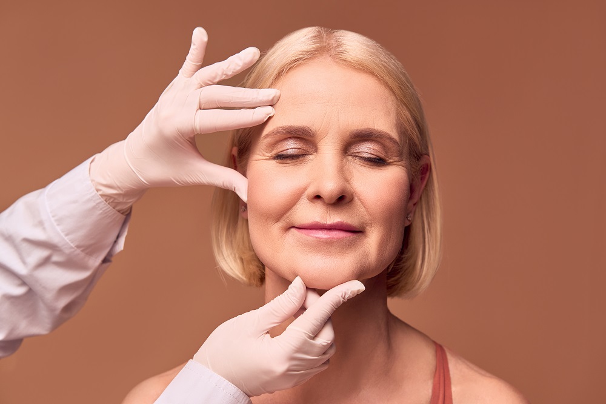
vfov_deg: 24.6
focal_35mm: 55
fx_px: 925
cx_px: 303
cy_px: 202
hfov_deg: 36.3
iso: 640
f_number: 5.6
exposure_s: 1/125
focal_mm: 55
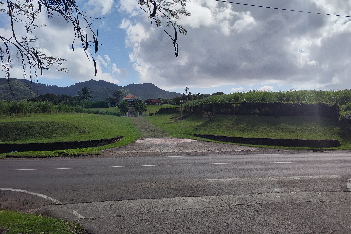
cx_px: 171
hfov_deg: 69.4
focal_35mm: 26
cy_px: 94
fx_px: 253
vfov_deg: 49.2
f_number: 1.88
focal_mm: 5.56
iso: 100
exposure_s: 1/8010
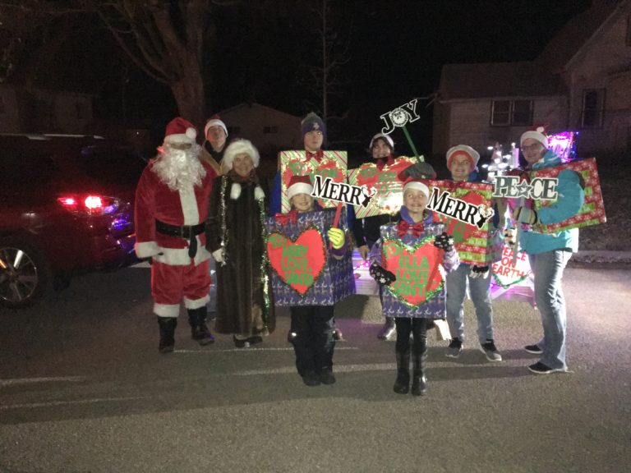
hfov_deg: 61.7
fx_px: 529
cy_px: 236
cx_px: 316
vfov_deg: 48.2
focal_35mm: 29
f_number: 2.2
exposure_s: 1/16
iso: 1250
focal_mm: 4.15
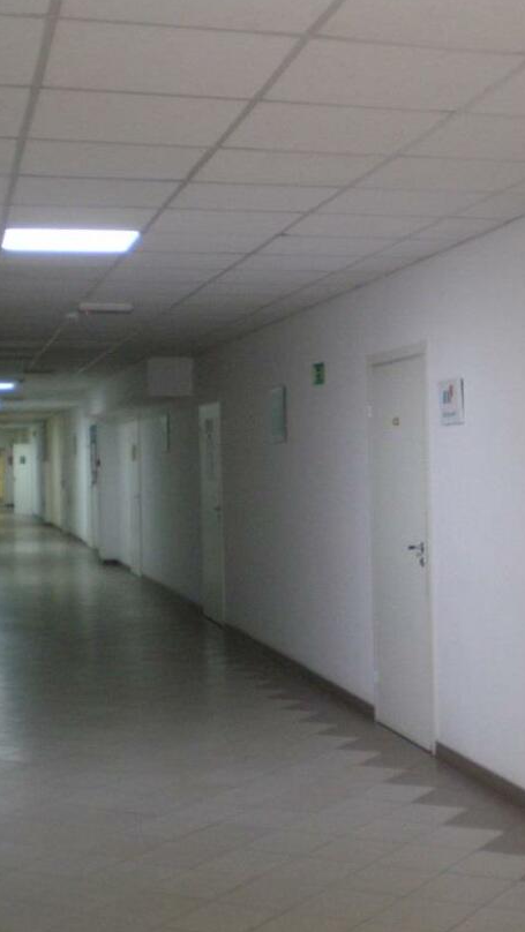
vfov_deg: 37.2
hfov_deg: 21.1
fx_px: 1385
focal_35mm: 56
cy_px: 466
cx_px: 441
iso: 400
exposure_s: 1/30
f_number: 3.1
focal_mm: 6.3
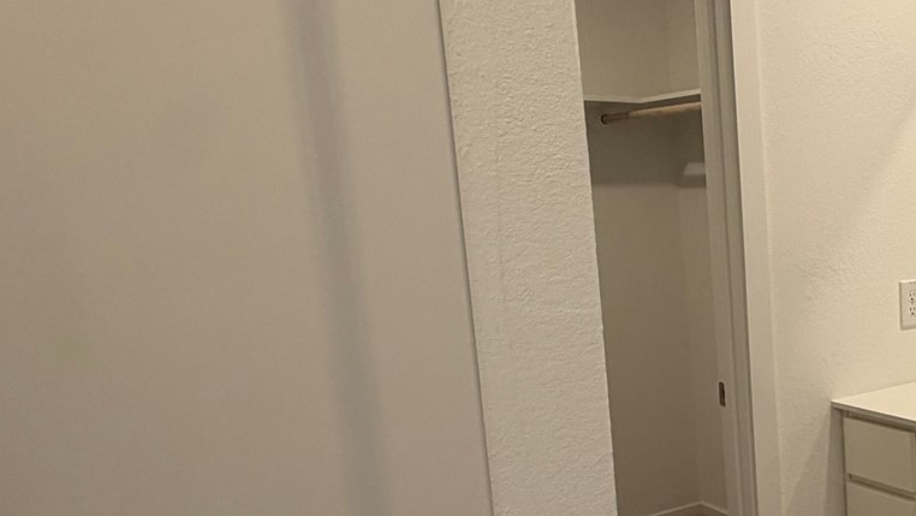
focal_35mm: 41
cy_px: 342
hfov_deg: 39.8
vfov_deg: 28.8
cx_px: 1017
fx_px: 996
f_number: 2.2
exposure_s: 1/121
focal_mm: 2.22
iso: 200
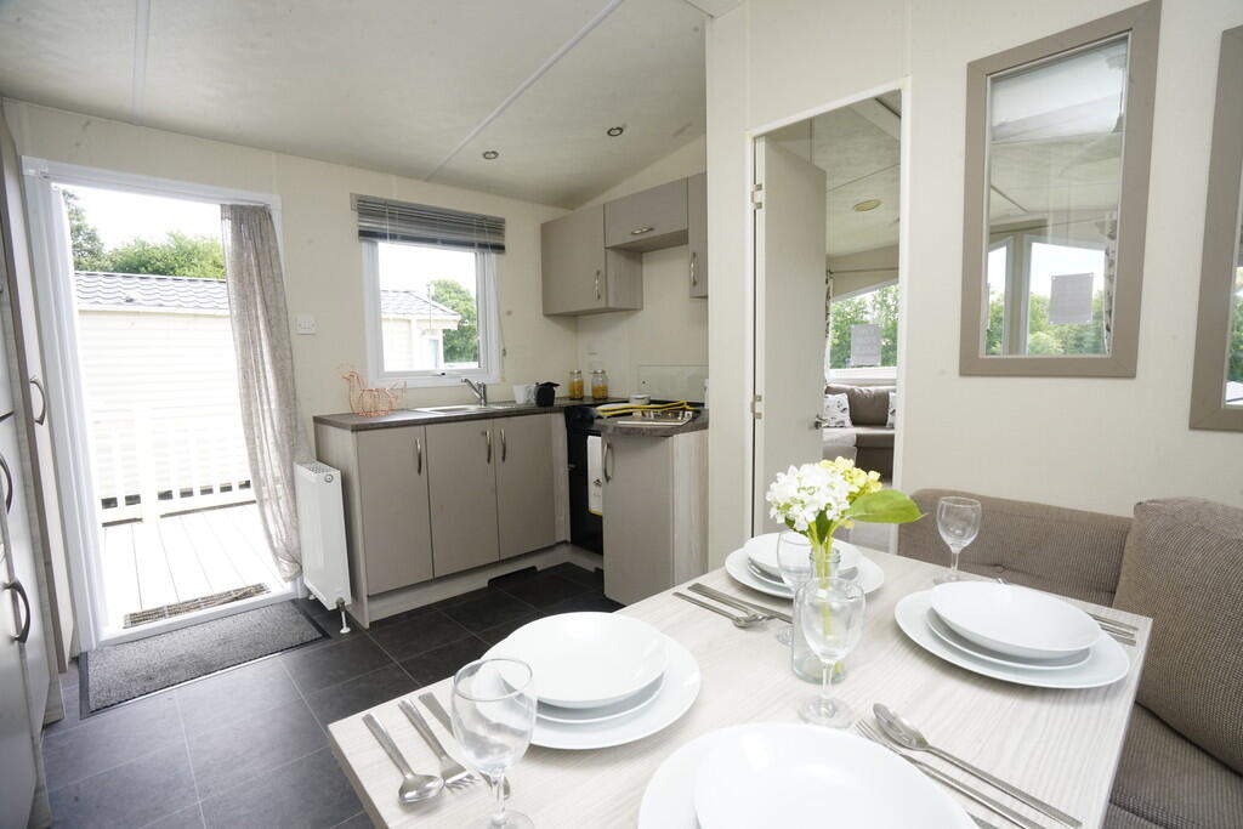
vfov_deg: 73.8
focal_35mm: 16
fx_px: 552
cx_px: 622
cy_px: 414
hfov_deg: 96.7
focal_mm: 16
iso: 2000
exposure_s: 1/60
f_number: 18
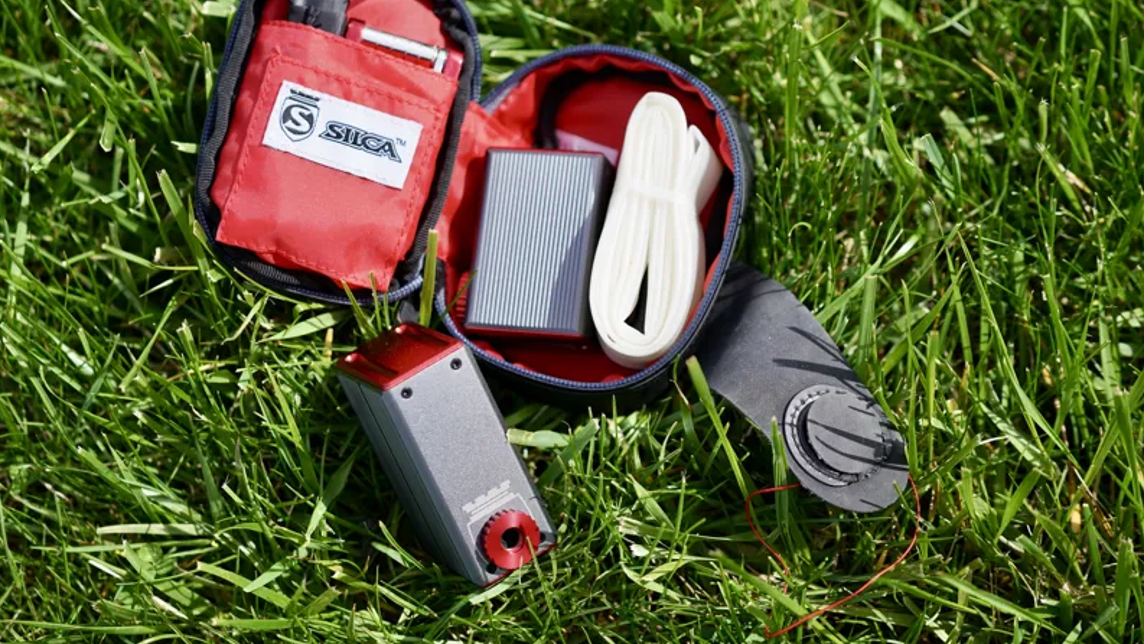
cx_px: 570
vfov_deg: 16.3
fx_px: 2245
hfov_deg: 28.6
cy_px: 282
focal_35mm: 74
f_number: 2.8
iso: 100
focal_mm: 70
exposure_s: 1/1000
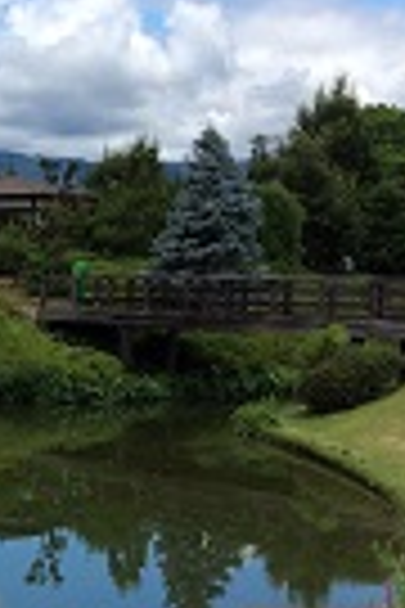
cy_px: 408
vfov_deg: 21.2
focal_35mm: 96
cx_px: -187
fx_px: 1620
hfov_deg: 13.5
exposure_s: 1/1972
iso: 32
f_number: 2.4
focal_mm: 3.3
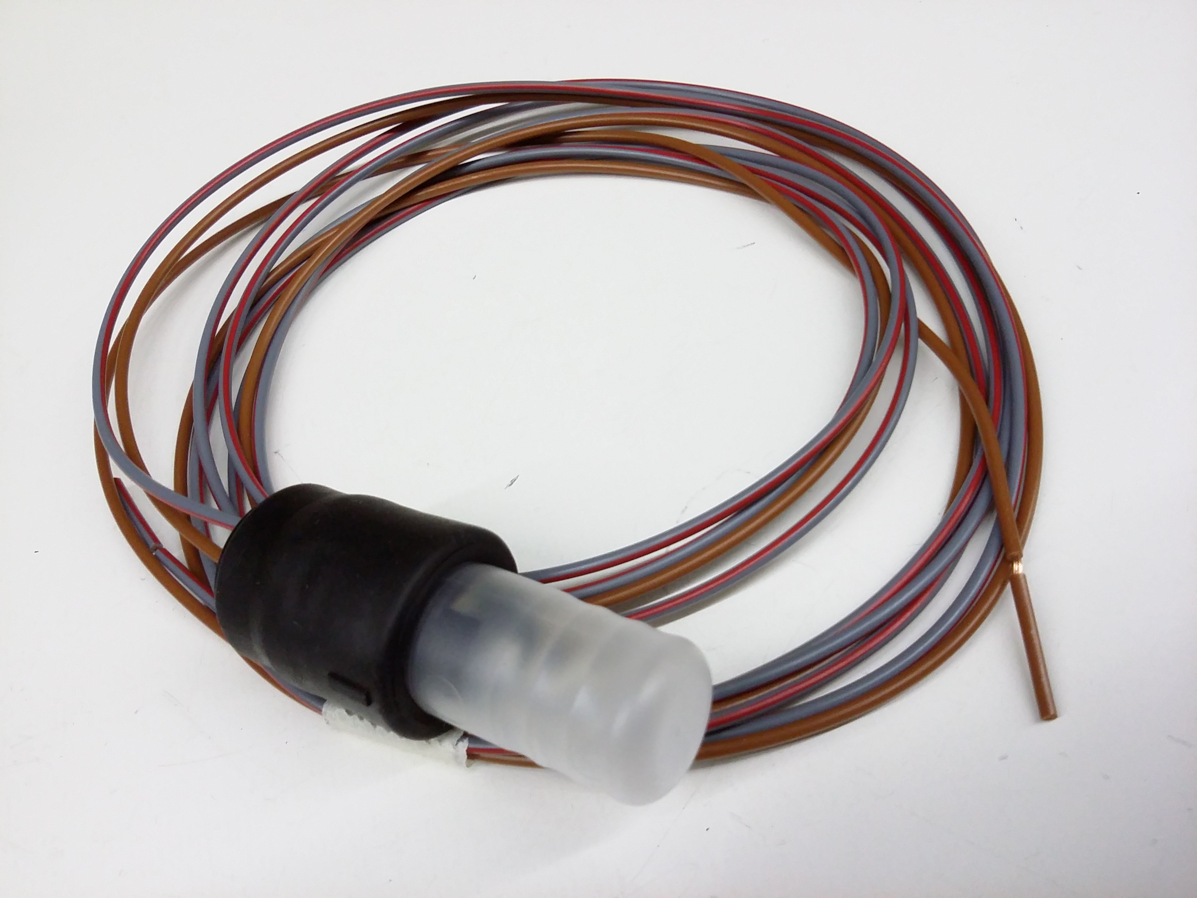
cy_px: 449
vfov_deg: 44.2
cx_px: 598
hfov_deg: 56.8
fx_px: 1107
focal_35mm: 32
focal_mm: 3.4
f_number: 2.4
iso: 160
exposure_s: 1/17
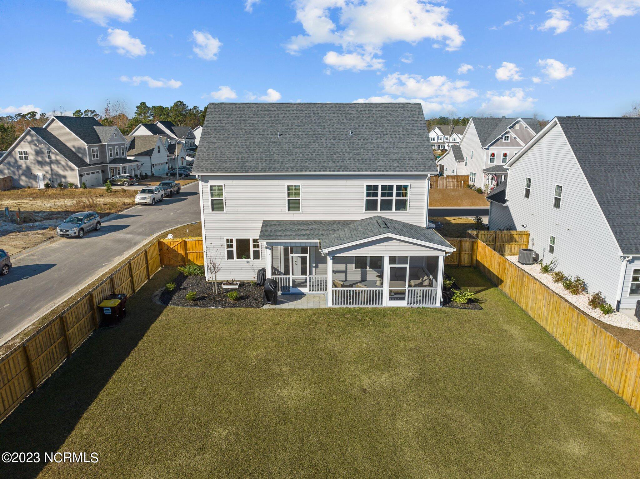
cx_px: 320
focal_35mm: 24
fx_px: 443
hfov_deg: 71.6
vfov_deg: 56.8
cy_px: 240
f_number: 2.8
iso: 110
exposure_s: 1/640
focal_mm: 12.29
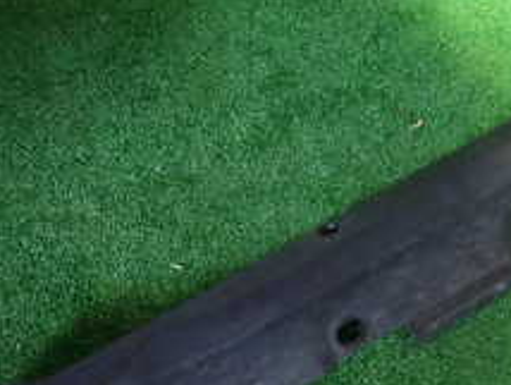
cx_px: 561
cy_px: 206
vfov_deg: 21.0
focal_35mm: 70
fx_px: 1034
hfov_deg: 25.7
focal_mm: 4.5
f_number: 2
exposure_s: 1/30
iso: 500
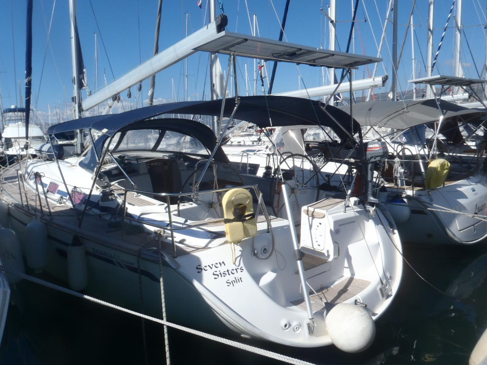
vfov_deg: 49.7
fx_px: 394
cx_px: 244
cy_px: 182
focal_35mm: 28
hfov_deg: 63.4
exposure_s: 1/400
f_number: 5
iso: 64
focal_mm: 5
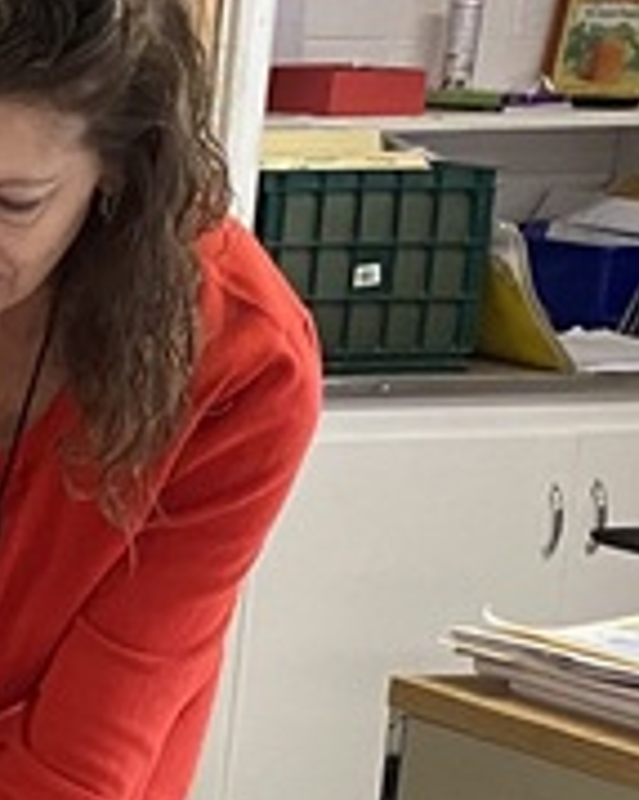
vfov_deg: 13.1
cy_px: 787
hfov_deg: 8.9
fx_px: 3431
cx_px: -1220
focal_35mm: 145
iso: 250
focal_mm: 4.25
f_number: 1.8
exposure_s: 1/60
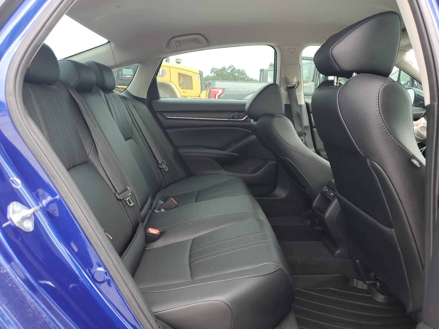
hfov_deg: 67.3
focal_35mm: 26
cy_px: 164
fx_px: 330
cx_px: 220
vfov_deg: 53.1
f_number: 1.5
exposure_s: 1/192
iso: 50
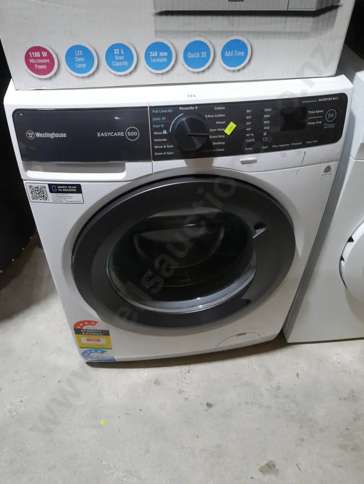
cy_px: 242
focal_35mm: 28
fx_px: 392
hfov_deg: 49.8
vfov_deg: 63.4
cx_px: 182
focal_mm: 14
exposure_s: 1/60
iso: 1600
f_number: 9
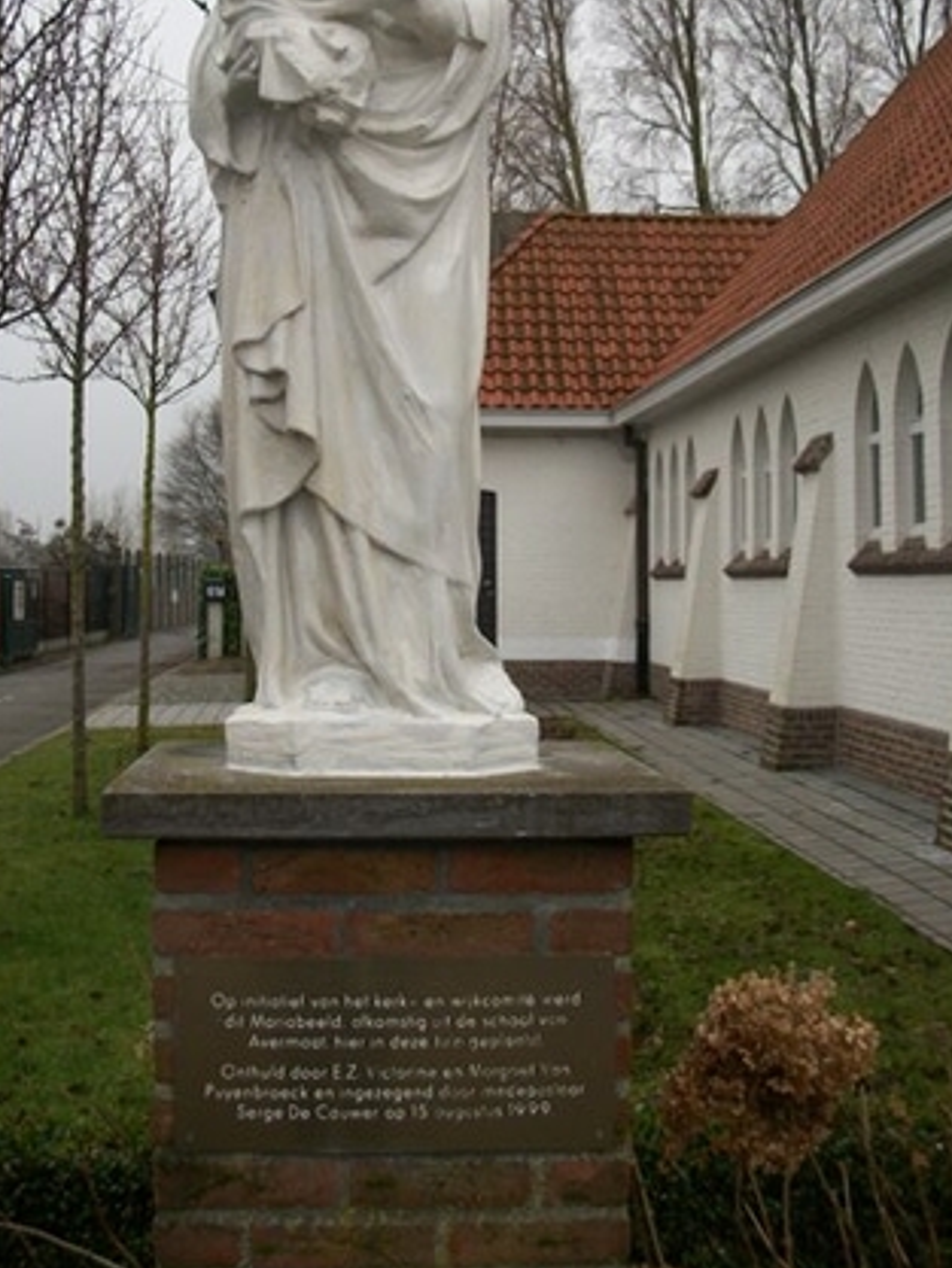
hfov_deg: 31.5
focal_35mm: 46
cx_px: 389
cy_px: 386
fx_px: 1686
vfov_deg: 40.5
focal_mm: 5.7
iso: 80
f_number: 2.9
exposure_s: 1/400
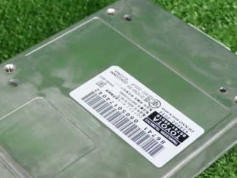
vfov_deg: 19.3
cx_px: 110
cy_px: 125
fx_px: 520
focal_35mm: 76
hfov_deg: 25.7
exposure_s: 1/80
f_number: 2.8
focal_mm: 7.31
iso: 200
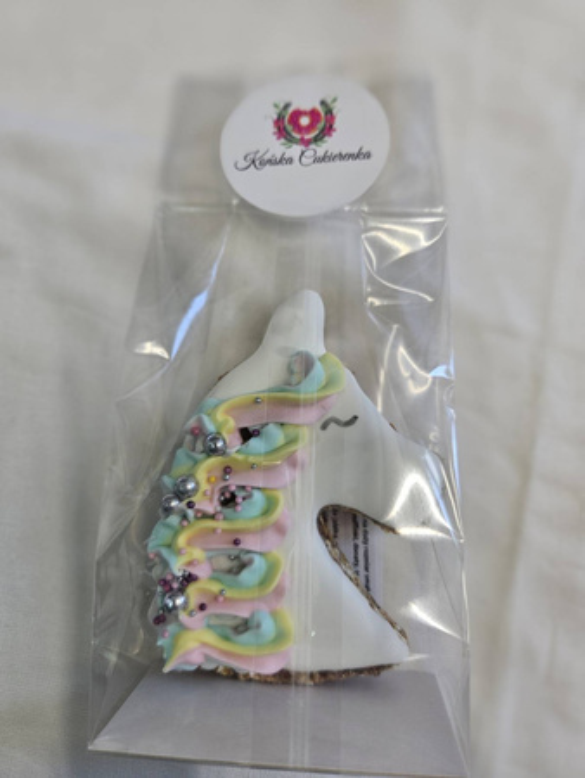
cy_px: 389
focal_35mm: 23
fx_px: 518
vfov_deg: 73.9
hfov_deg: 58.9
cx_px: 292
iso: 50
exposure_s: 1/100
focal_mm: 5.4
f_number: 1.8
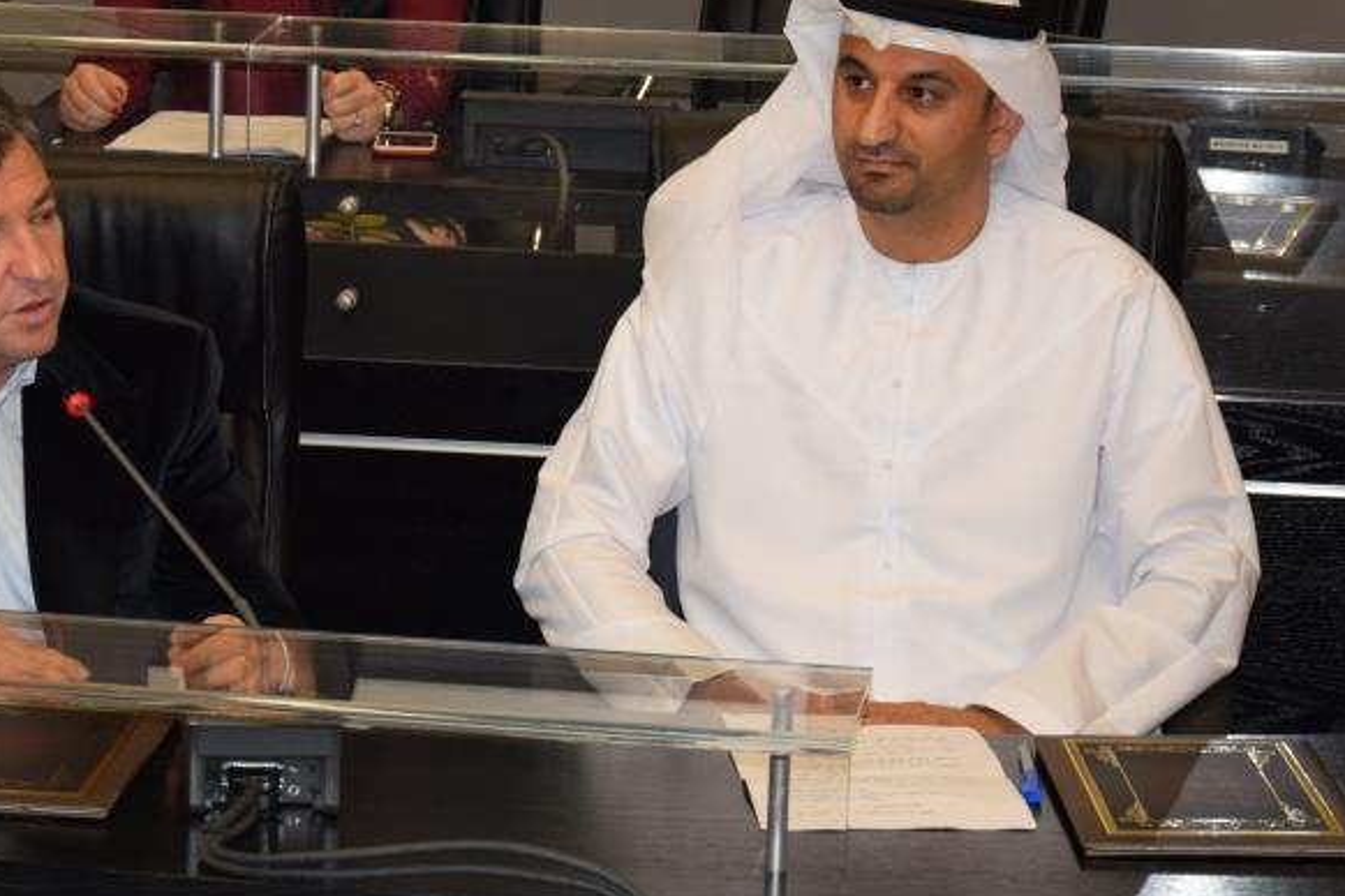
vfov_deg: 10.4
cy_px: 364
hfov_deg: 15.5
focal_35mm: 132
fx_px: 4931
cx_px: 430
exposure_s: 1/60
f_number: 5
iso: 800
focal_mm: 50
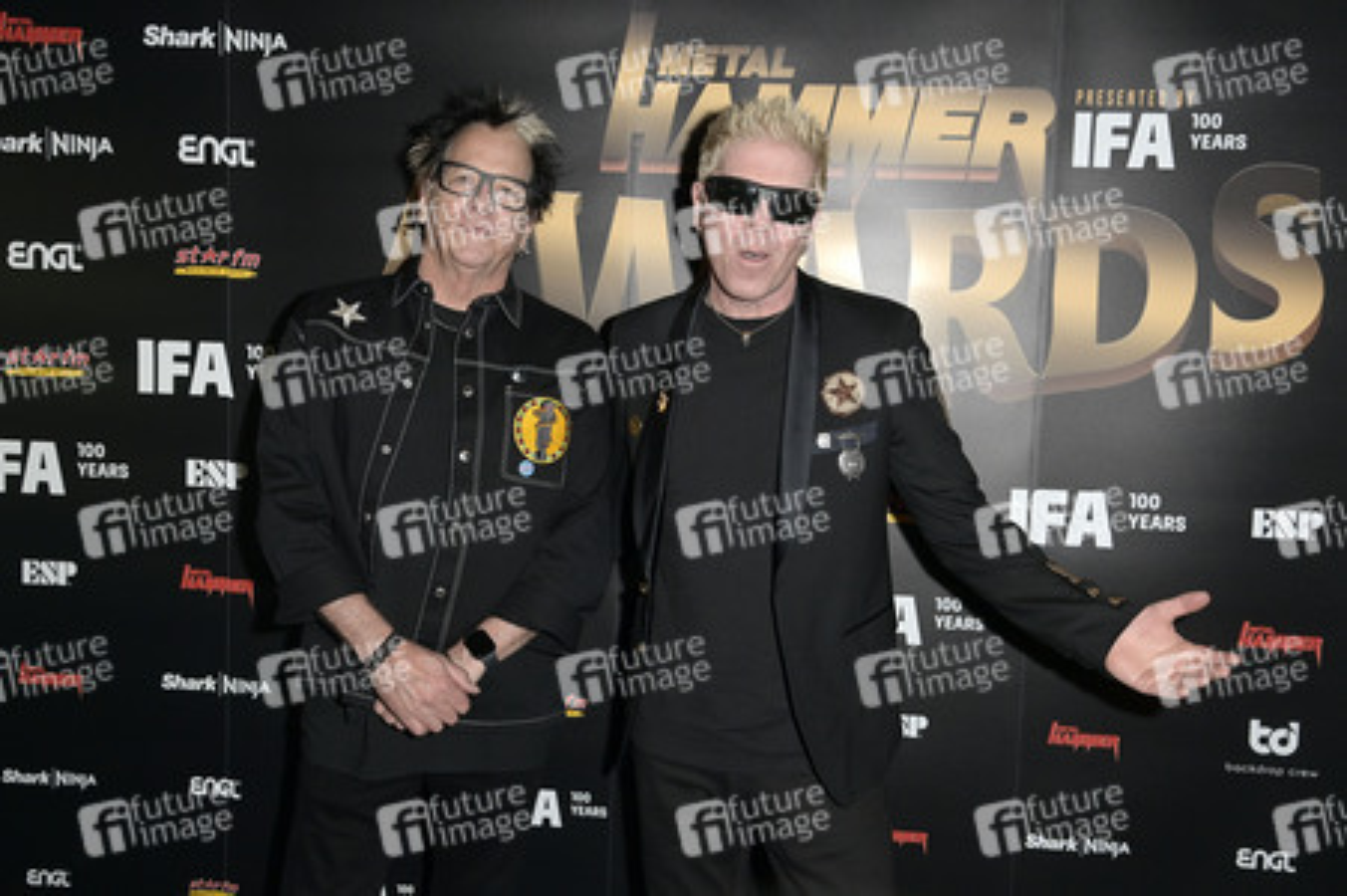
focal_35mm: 35
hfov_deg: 54.5
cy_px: 448
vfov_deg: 37.8
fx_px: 1309
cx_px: 674
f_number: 5
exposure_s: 1/250
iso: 640
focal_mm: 35
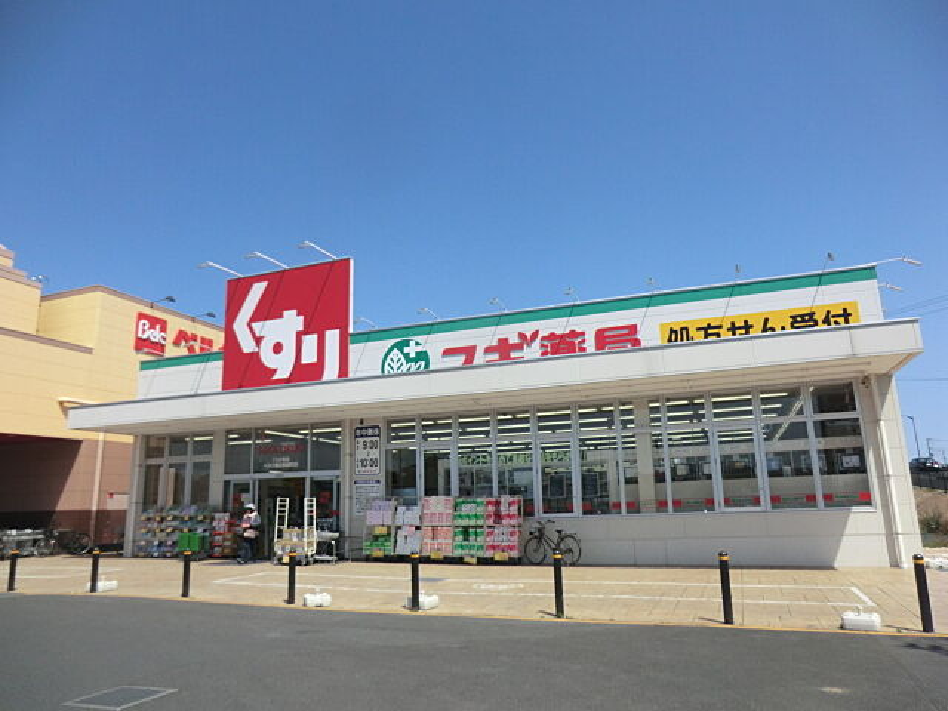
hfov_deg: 71.6
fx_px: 657
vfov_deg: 56.8
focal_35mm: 24
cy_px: 356
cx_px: 474
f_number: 7.5
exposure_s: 1/320
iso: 80
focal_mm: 4.3
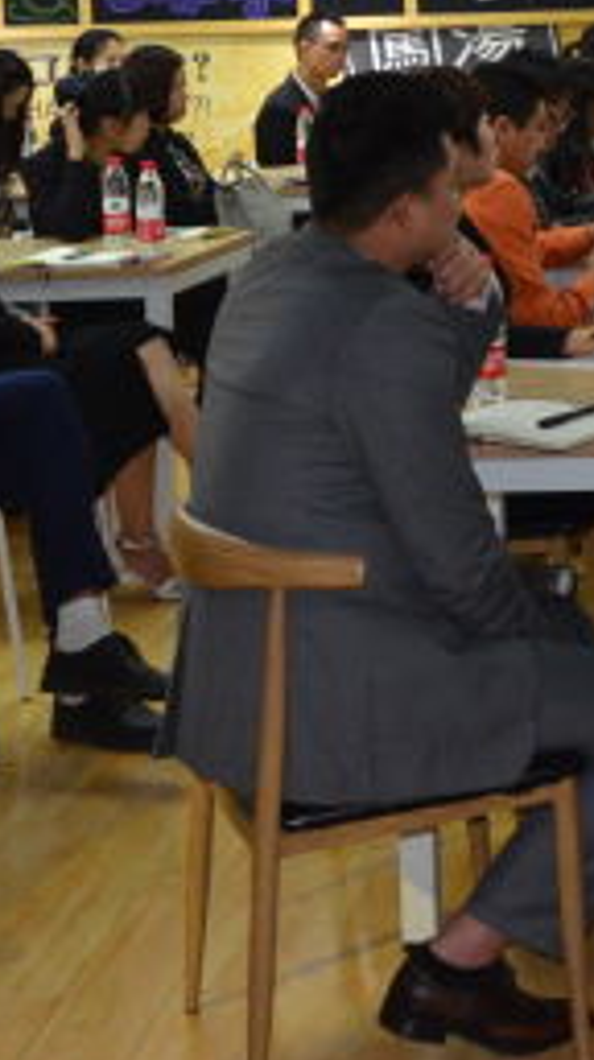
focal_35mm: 88
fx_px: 2471
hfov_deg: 13.0
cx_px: 874
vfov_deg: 23.3
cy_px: 33
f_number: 5
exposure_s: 1/60
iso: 1000
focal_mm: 18
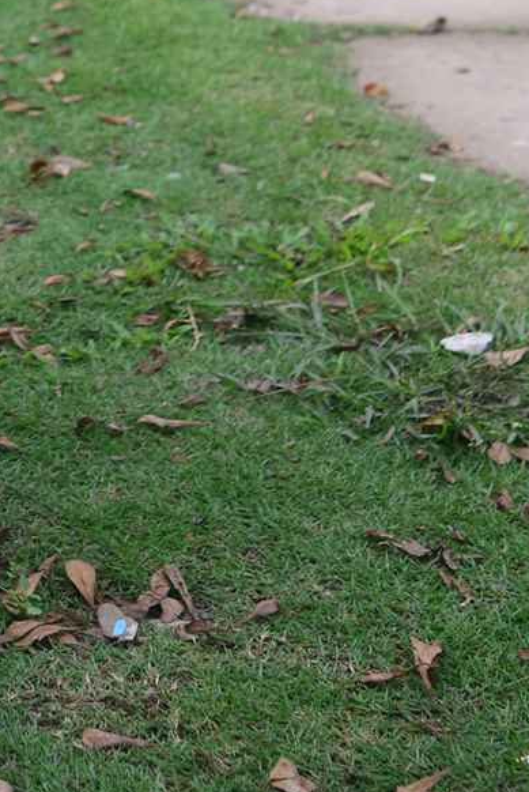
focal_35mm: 117
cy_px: -262
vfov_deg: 16.4
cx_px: -317
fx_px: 2574
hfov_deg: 11.2
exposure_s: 1/320
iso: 100
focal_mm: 35
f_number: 5.6
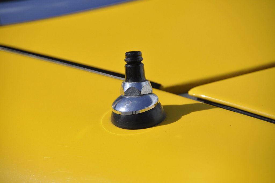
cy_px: 92
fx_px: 3433
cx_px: 138
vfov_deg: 3.0
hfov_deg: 4.6
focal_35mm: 450
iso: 500
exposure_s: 1/1000
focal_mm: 300
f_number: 6.3
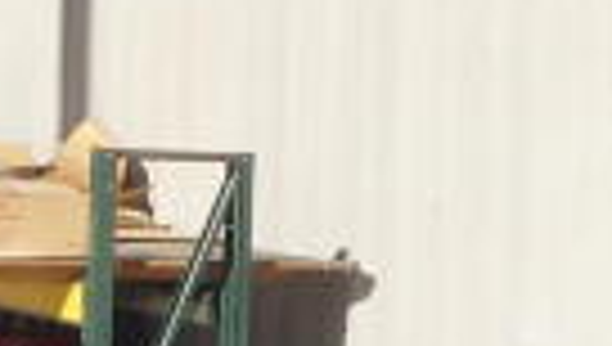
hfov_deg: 9.4
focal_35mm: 229
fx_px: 3722
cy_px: -207
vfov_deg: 5.3
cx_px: 500
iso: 125
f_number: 3.9
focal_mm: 5
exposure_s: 1/800
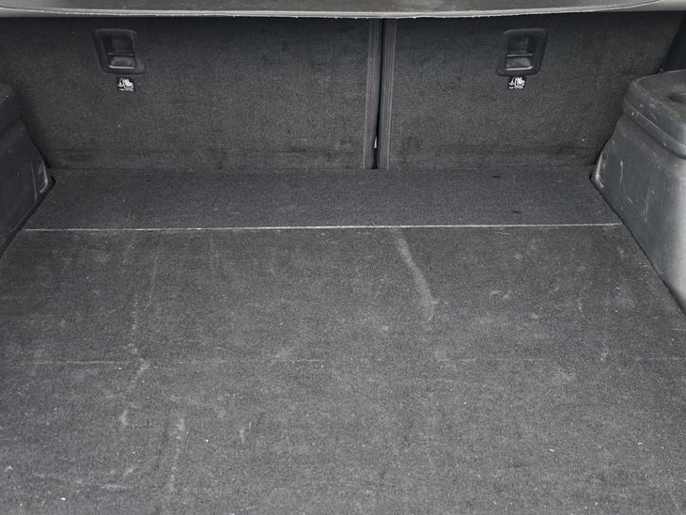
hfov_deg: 43.8
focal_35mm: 43
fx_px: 852
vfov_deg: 33.3
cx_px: 334
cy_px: 171
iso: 500
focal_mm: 6.3
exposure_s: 1/100
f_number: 1.7
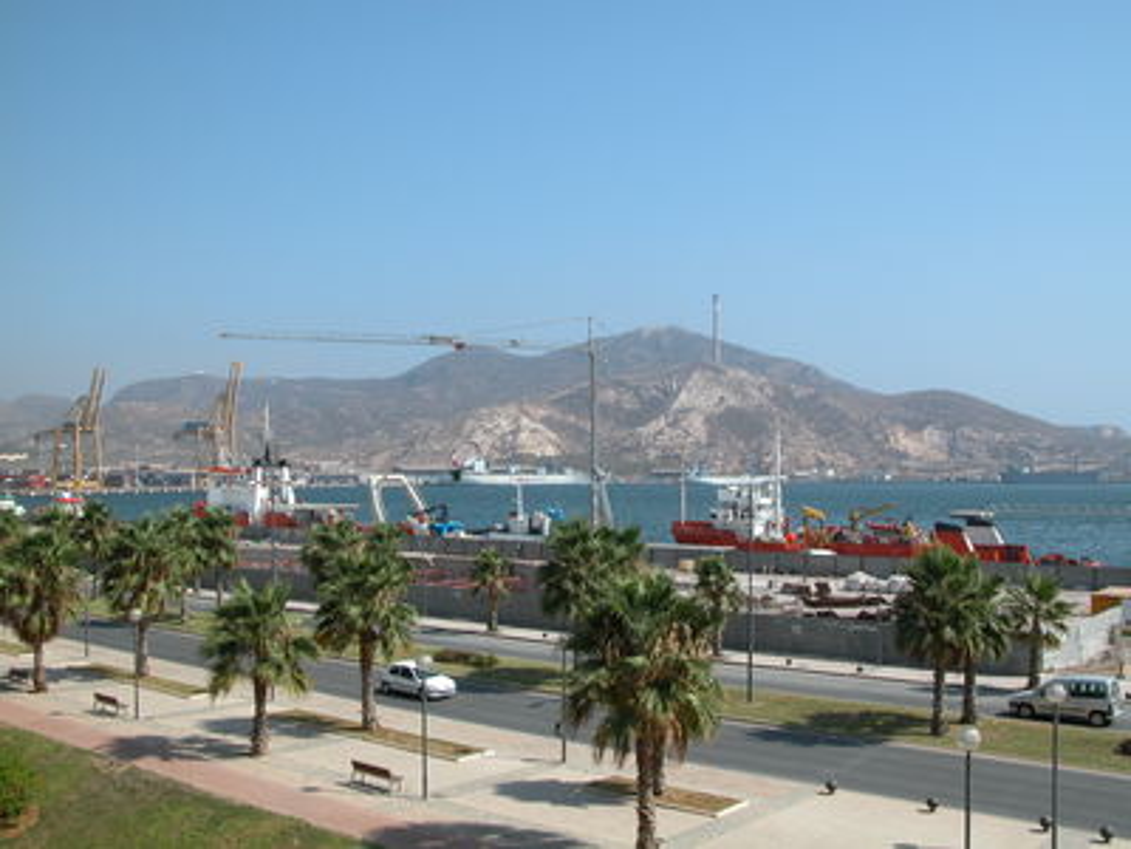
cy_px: 424
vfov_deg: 40.7
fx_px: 1144
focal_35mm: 35
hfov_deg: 52.6
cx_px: 566
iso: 100
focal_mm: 8.9
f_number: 7.1
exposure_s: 1/334
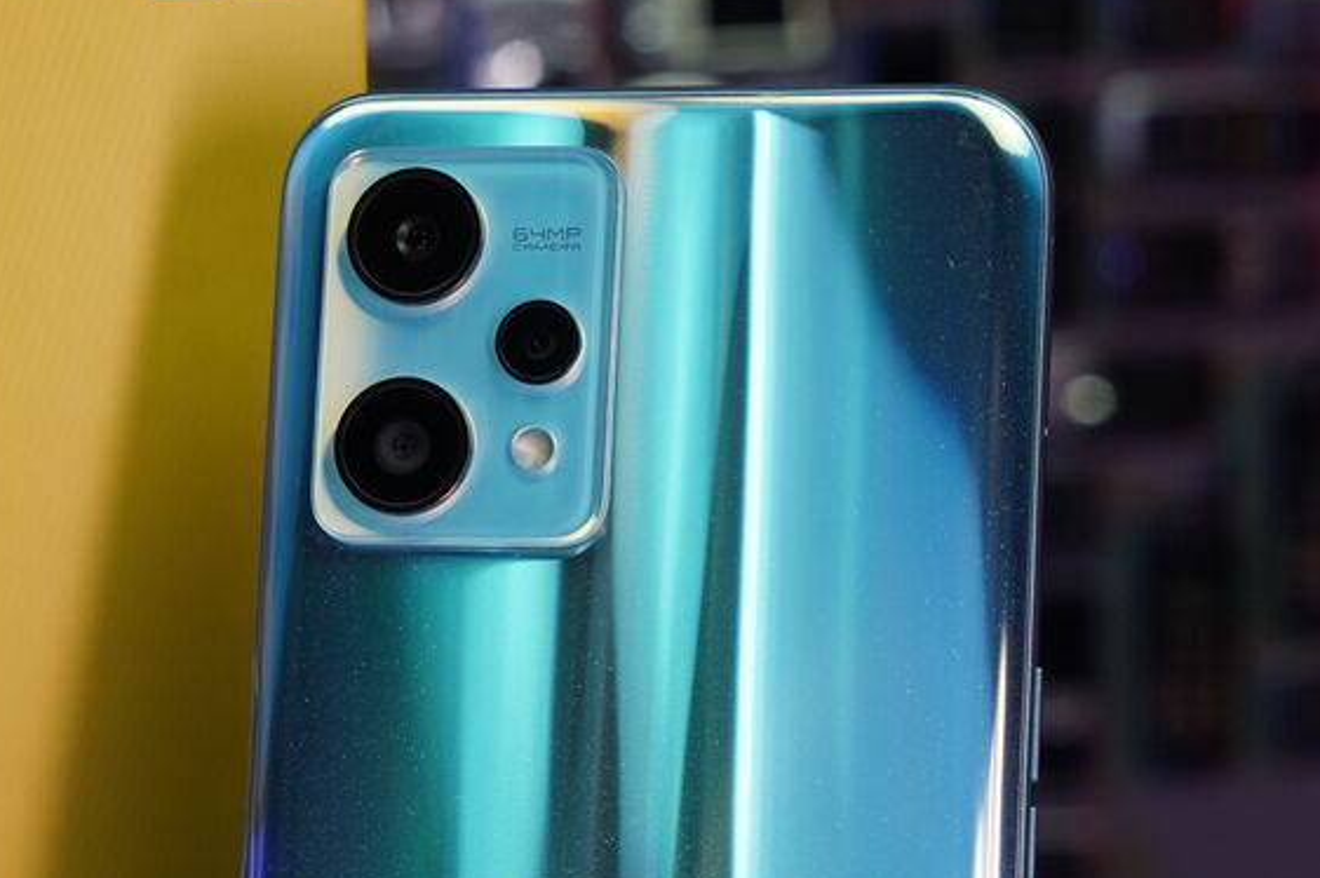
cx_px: 194
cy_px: 533
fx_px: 2822
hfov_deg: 25.7
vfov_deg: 17.7
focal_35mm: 77
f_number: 7.1
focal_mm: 45
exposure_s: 1/160
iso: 800
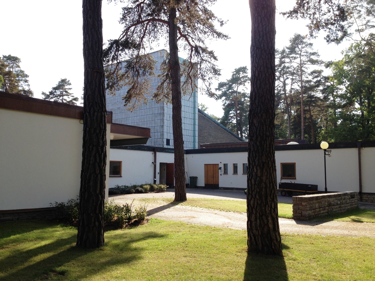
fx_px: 379
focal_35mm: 35
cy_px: 140
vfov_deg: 40.7
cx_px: 188
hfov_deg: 52.6
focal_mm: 4.28
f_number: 2.4
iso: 50
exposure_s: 1/746
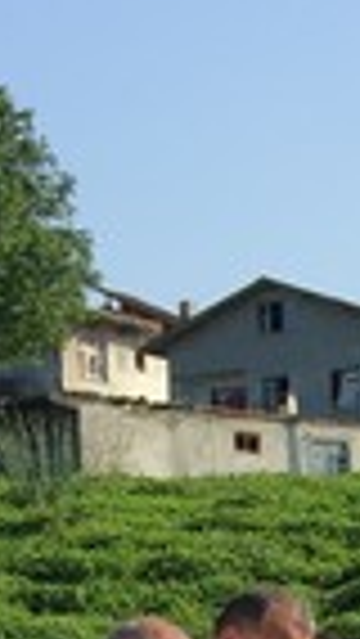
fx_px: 2526
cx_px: 549
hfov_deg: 8.0
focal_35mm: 149
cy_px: 986
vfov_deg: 13.5
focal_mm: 4.15
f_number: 2.2
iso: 32
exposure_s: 1/1068
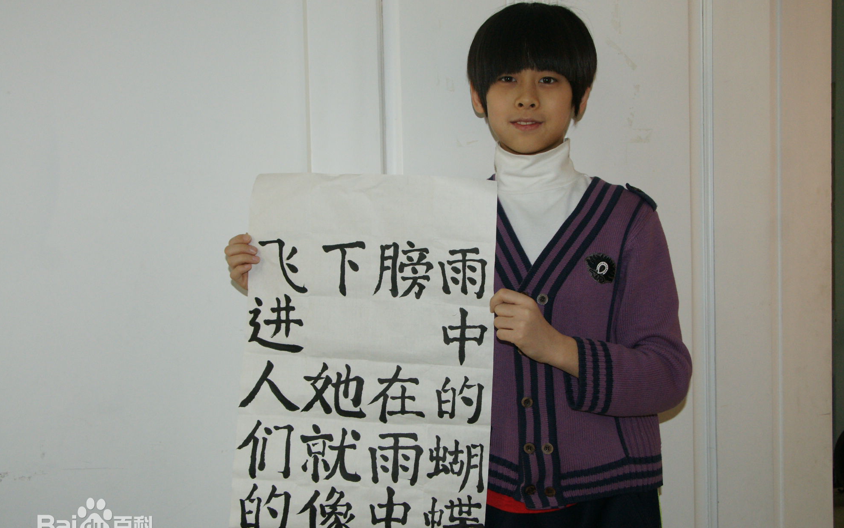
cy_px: 261
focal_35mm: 43
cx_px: 448
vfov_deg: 29.9
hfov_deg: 46.2
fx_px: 989
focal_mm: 26
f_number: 5.6
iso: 800
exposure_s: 1/60
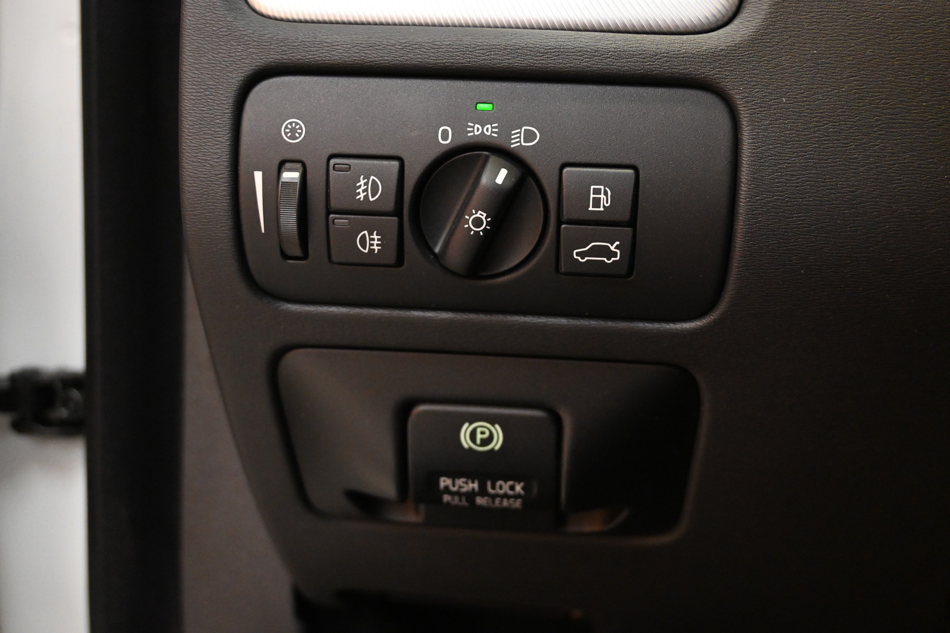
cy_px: 316
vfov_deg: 29.4
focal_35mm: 46
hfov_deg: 43.0
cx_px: 475
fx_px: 1207
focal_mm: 30.5
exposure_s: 1/100
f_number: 5
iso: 3200
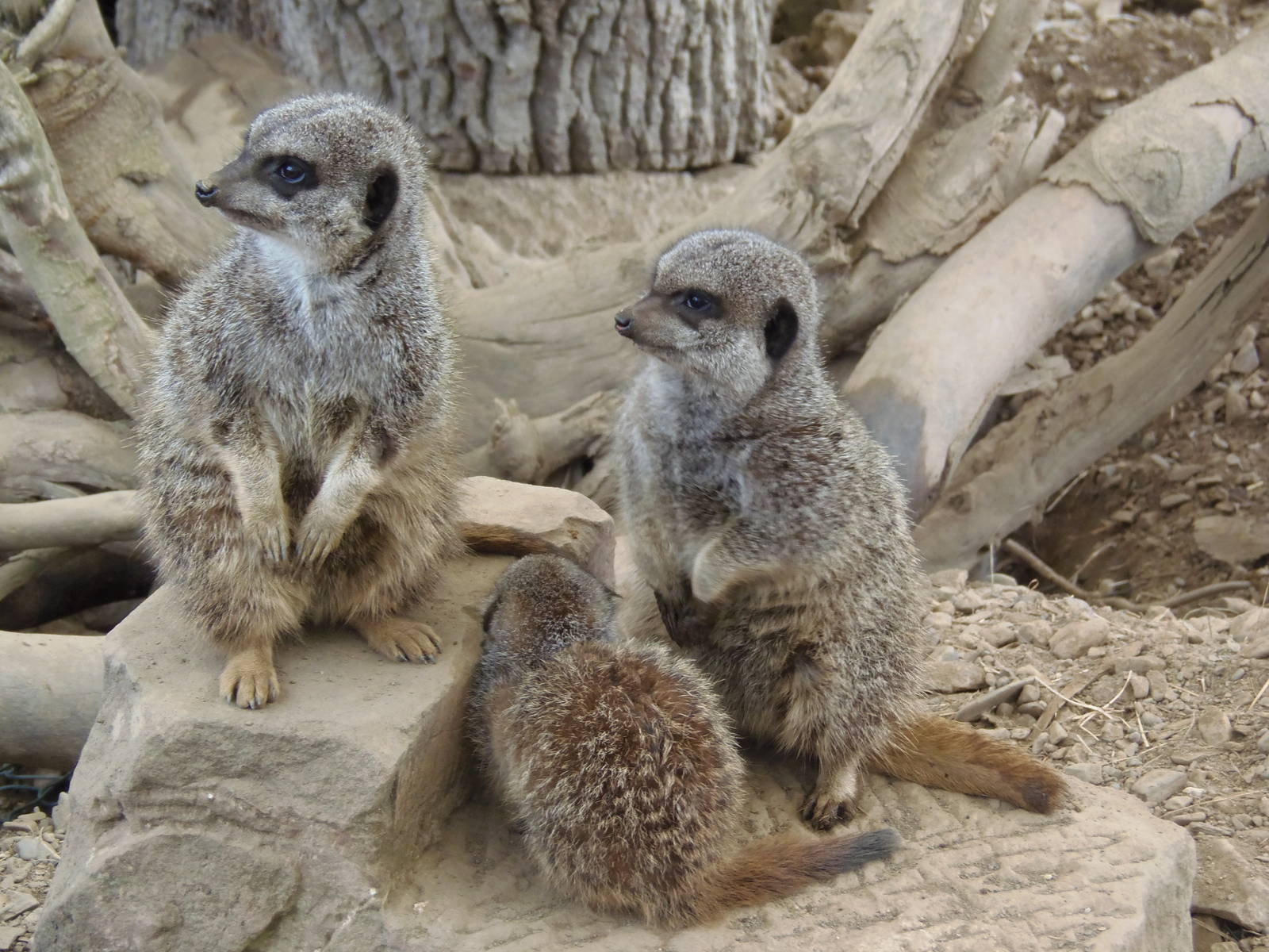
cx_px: 634
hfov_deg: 17.0
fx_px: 4252
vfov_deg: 12.8
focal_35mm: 116
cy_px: 476
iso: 160
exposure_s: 1/40
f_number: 4.5
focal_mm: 21.4
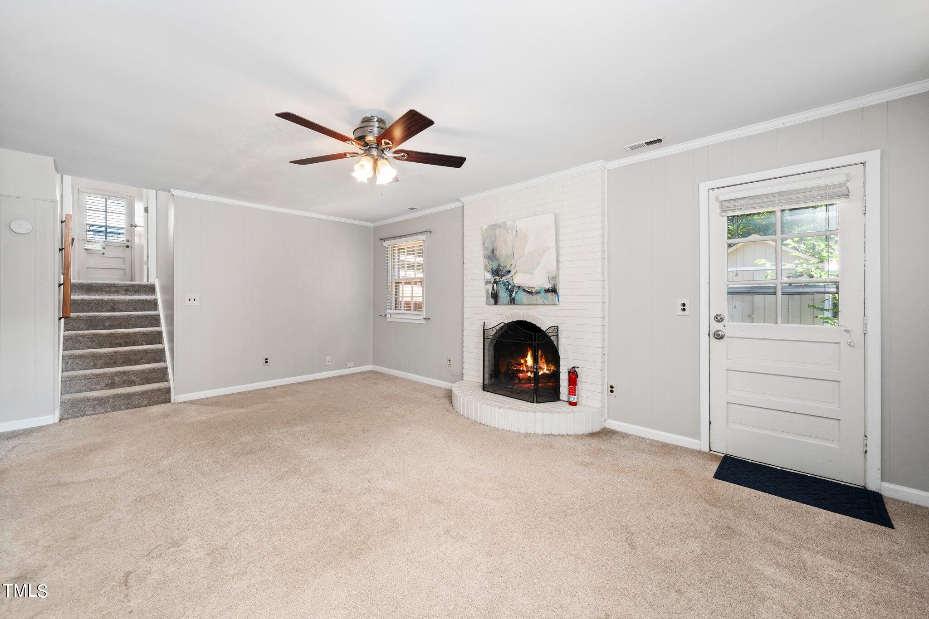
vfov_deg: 85.4
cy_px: 310
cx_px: 464
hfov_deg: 108.3
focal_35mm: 13
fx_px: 335
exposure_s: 1/6
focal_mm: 13
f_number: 7.1
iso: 640
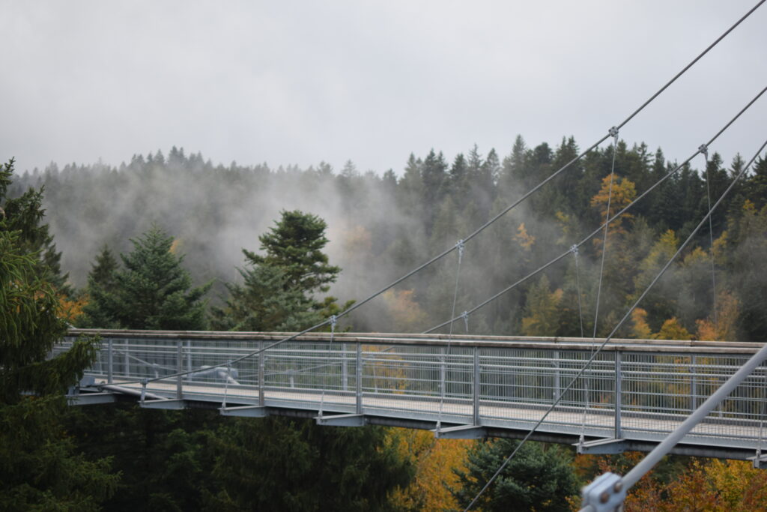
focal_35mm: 52
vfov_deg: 25.8
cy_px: 256
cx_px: 384
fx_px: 1119
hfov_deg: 37.8
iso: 200
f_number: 1.8
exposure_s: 1/1250
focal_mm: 35
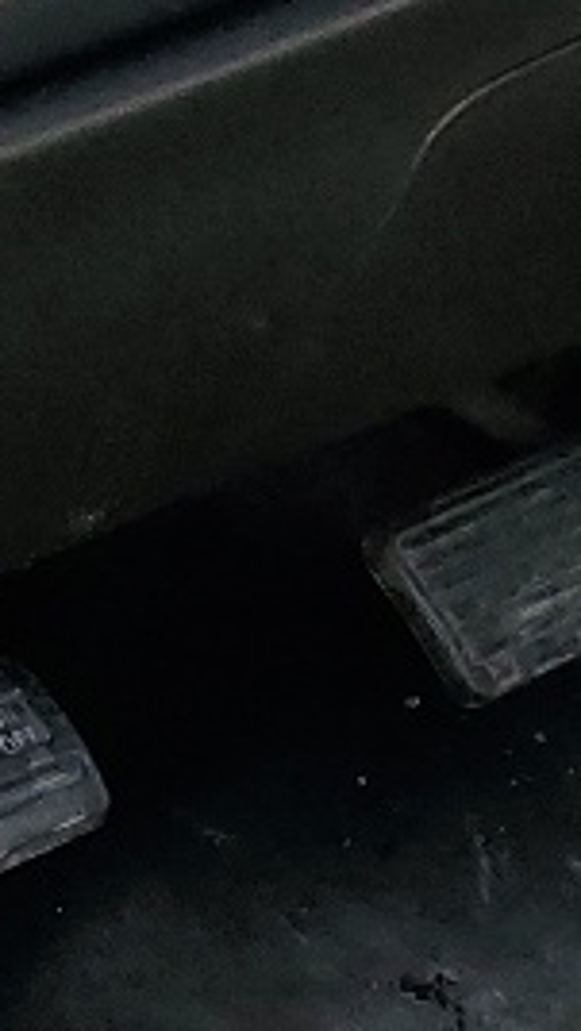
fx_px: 4623
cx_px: 1235
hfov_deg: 6.9
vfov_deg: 12.7
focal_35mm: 169
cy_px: 327
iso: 50
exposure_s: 1/667
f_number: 1.5
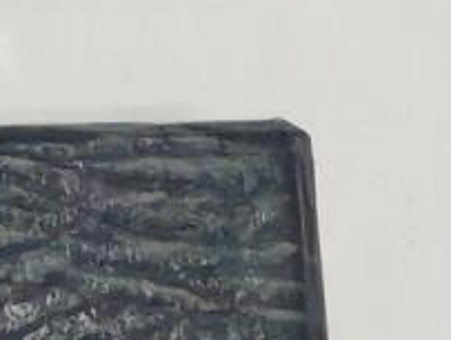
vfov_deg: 3.1
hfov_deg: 4.0
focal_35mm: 468
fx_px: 6108
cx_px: -1064
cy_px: 860
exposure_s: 1/33
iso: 1000
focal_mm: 5.52
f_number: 1.95
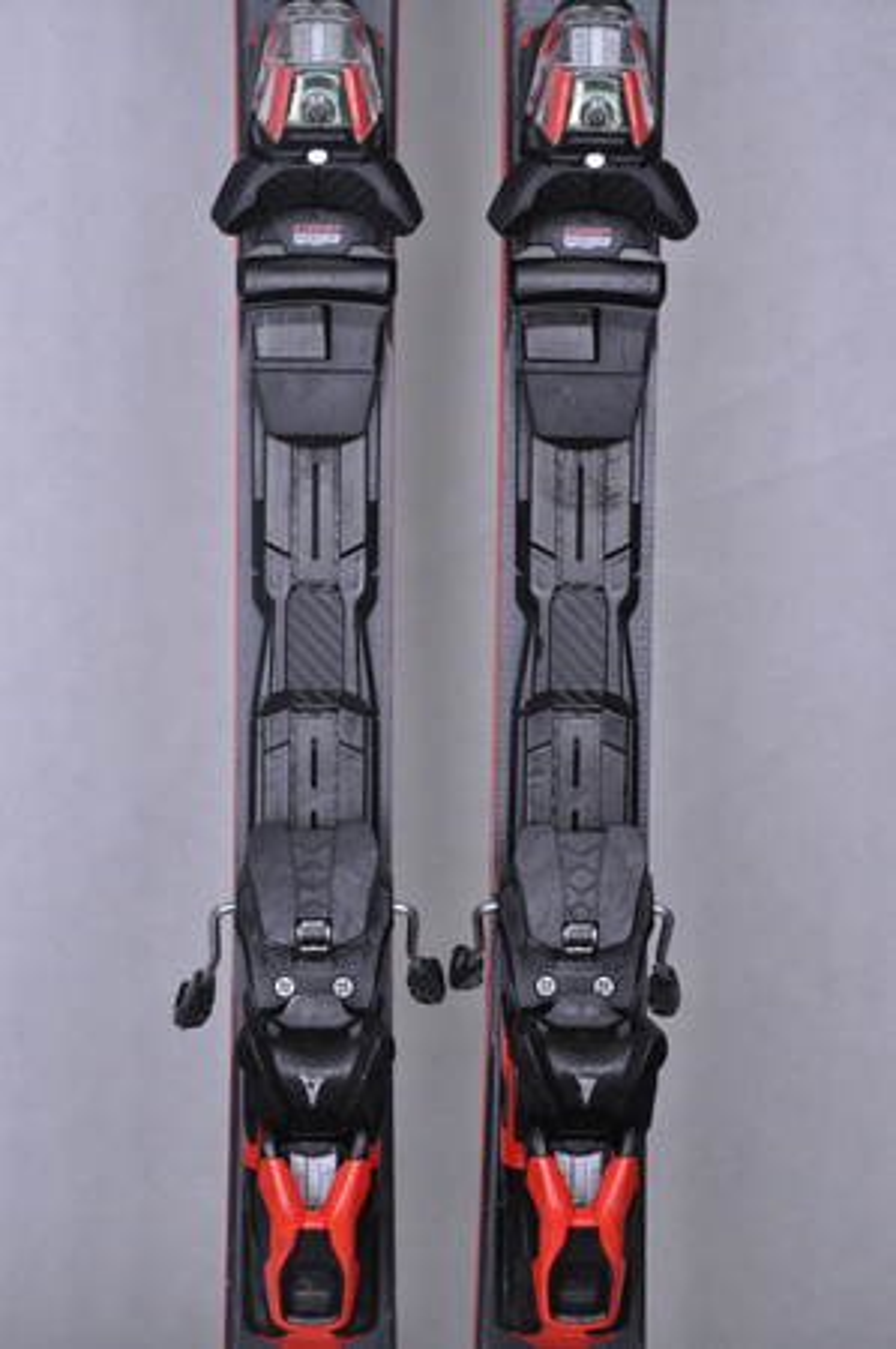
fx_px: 3704
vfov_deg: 20.6
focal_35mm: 99
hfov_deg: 13.8
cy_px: 674
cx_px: 448
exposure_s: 1/125
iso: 3200
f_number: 8
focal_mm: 66
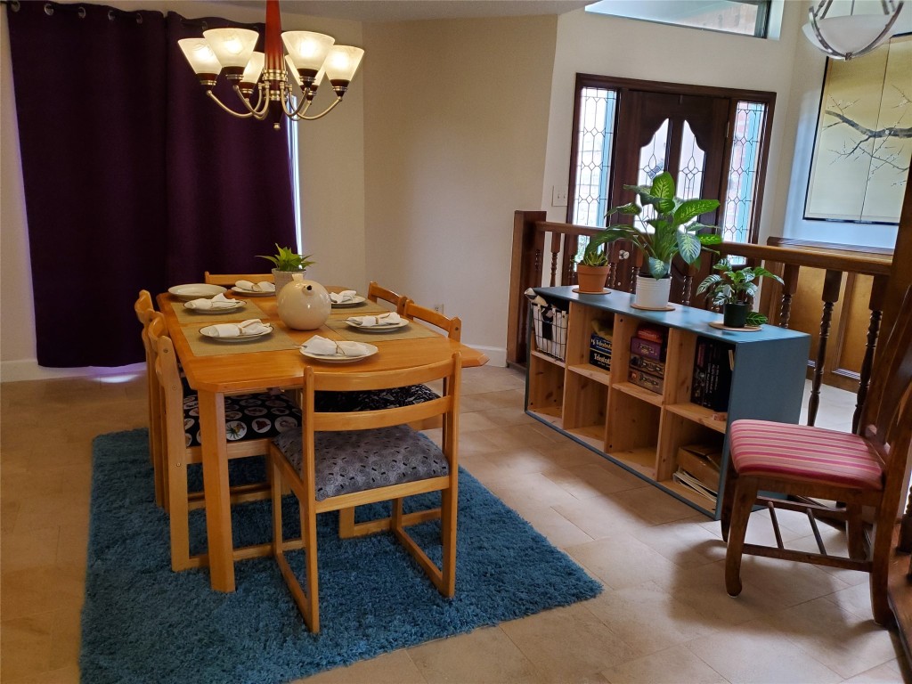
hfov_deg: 67.3
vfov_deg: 53.1
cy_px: 342
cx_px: 456
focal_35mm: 26
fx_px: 685
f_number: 1.5
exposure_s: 1/39
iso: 250
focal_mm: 4.3
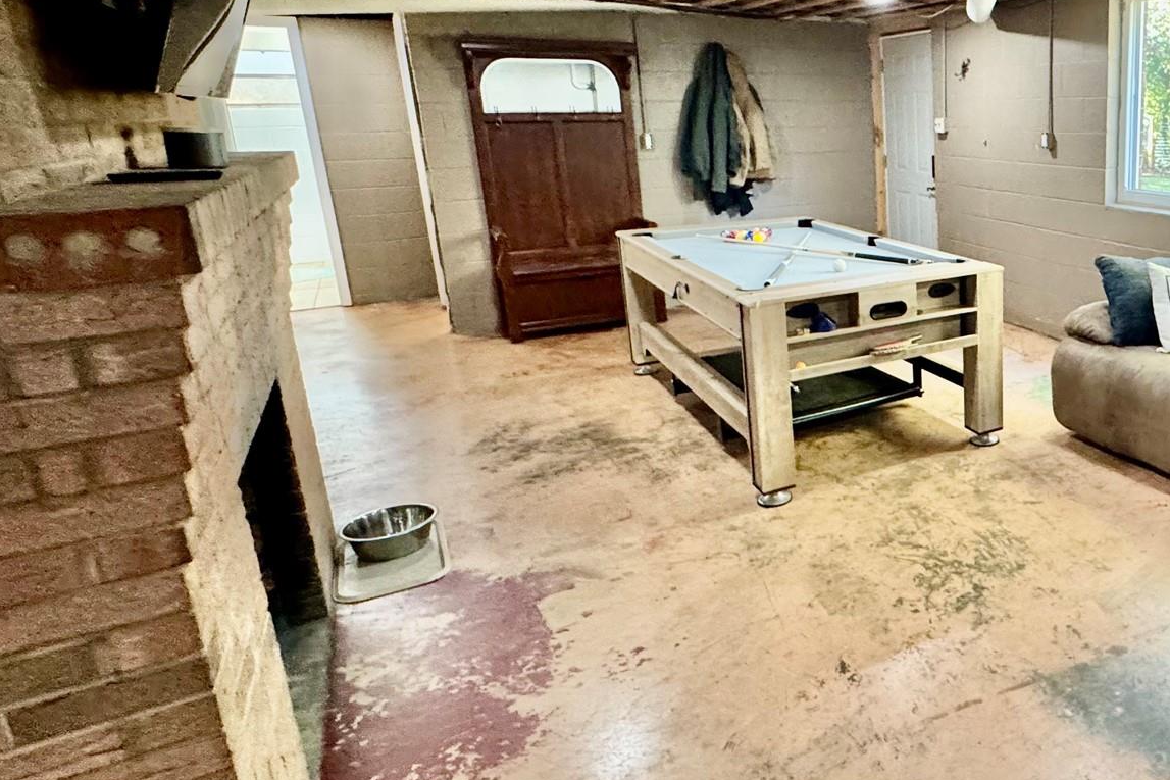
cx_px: 1008
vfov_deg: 49.3
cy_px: 312
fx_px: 845
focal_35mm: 26
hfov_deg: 60.9
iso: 500
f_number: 2.2
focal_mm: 2.22
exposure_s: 1/60
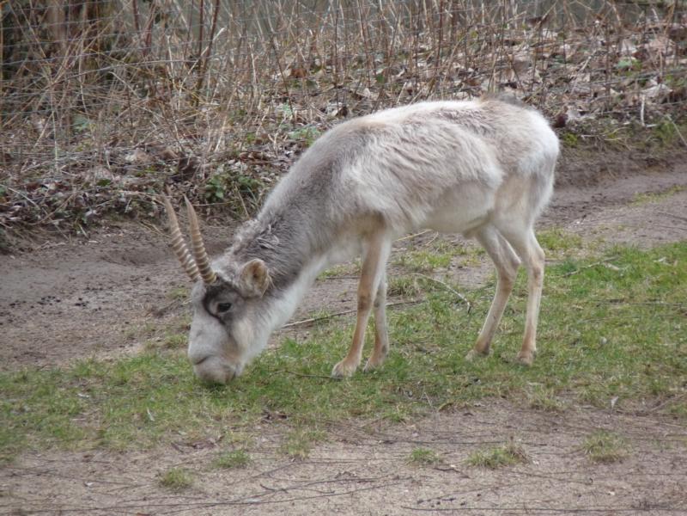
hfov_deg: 4.1
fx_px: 9645
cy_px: 258
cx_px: 344
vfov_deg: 3.1
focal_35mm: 486
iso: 250
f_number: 4.4
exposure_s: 1/125
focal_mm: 86.4
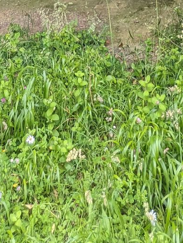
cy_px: -205
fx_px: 450
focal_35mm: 64
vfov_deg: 20.4
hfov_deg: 23.0
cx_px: 105
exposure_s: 1/160
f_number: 2.2
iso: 85
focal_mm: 2.35
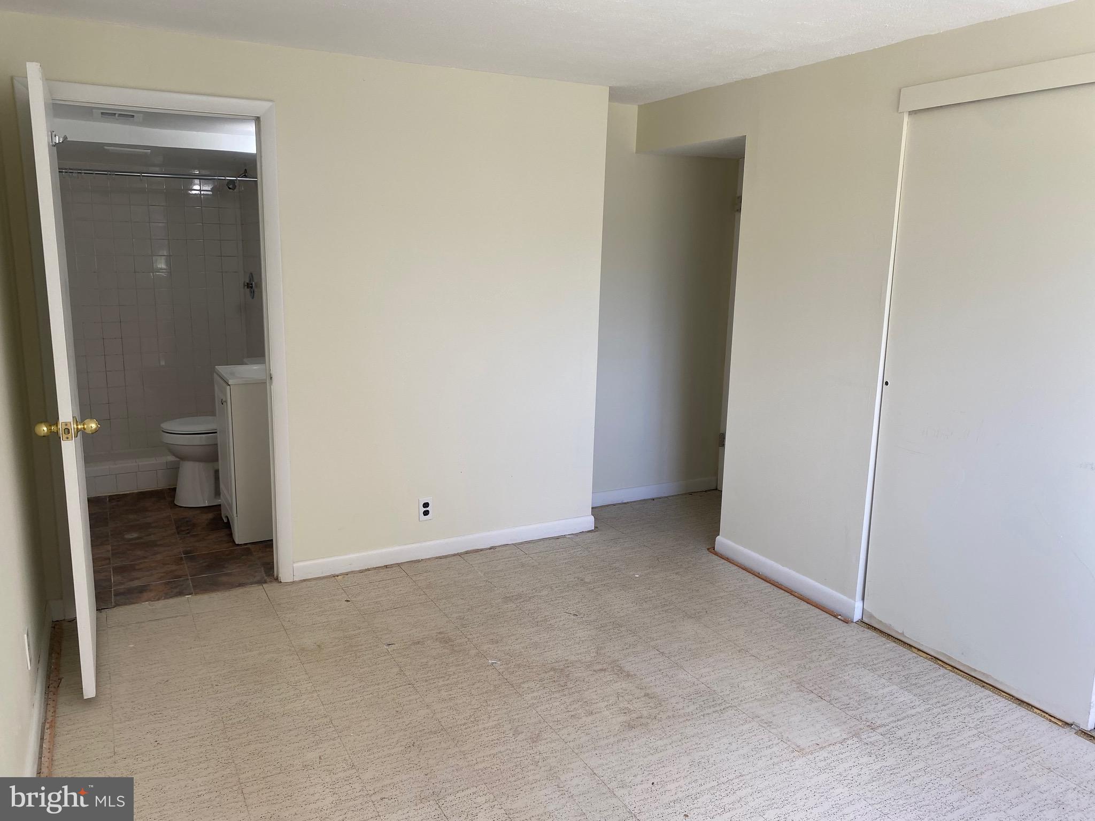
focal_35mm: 26
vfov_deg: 53.1
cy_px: 410
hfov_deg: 67.3
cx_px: 548
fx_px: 822
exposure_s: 1/122
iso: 32
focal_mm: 4.25
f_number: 1.8
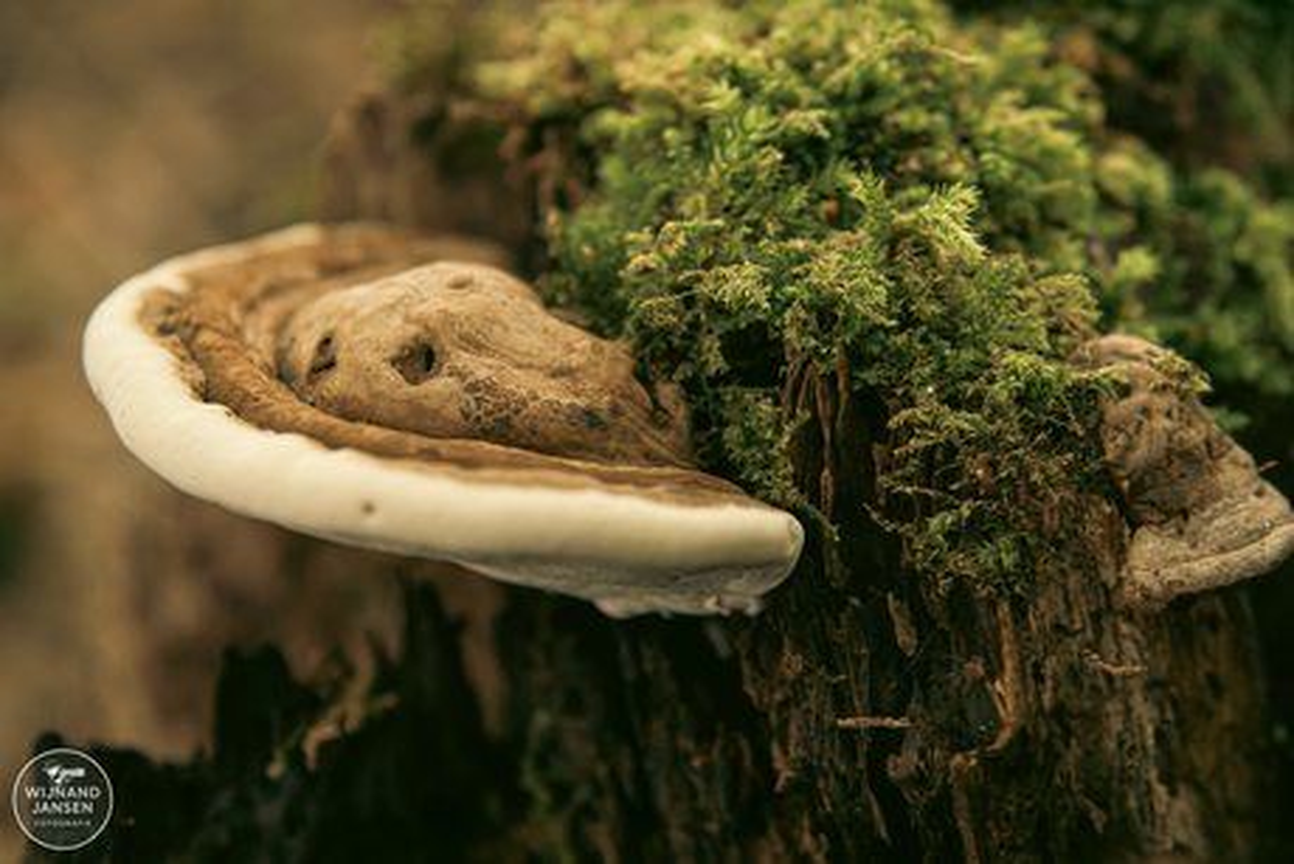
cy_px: 432
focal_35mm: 105
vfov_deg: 13.1
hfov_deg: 19.5
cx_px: 647
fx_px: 3775
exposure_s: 1/20
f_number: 5
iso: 500
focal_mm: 70
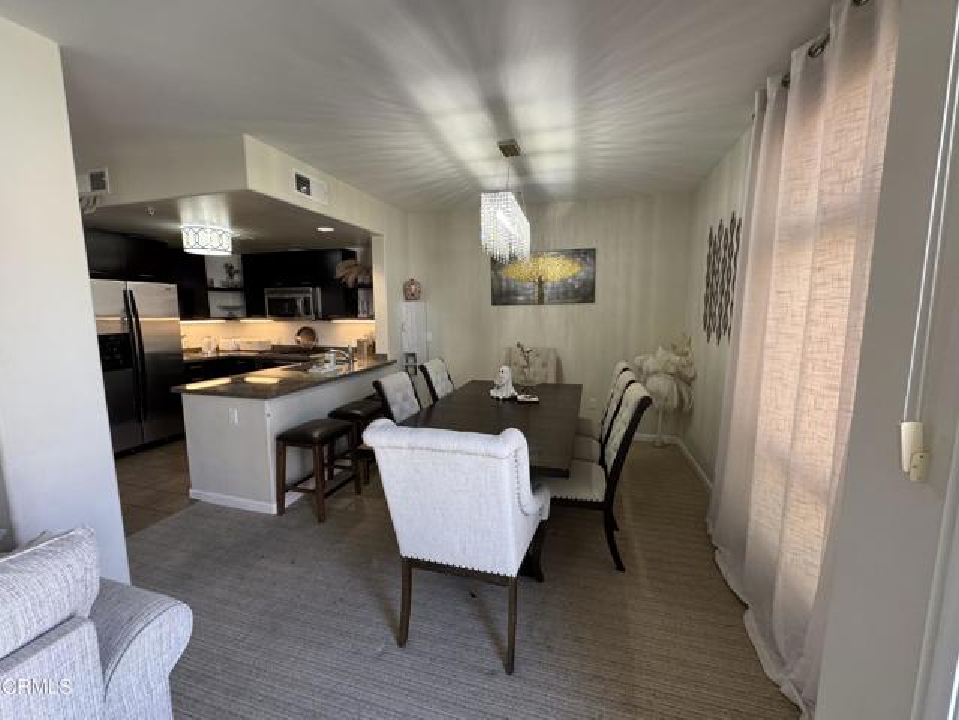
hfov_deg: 102.1
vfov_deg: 85.7
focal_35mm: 14
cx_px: 480
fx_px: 388
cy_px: 360
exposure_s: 1/120
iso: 200
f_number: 2.2
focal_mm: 2.22
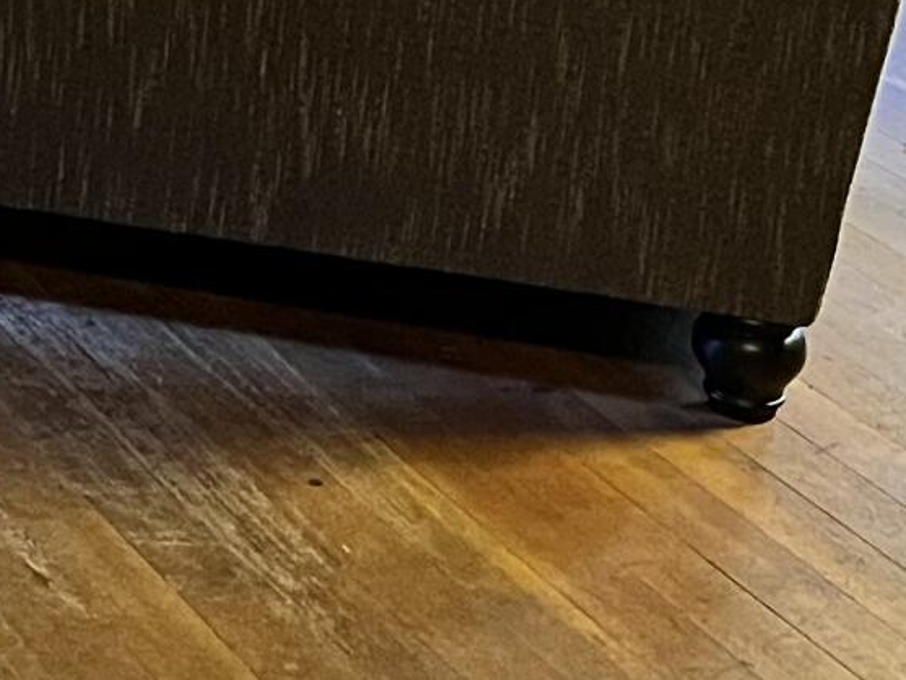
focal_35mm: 140
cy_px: -374
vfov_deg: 10.2
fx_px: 3665
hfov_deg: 13.4
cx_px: -363
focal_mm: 5.7
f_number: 1.5
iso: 500
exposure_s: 1/30
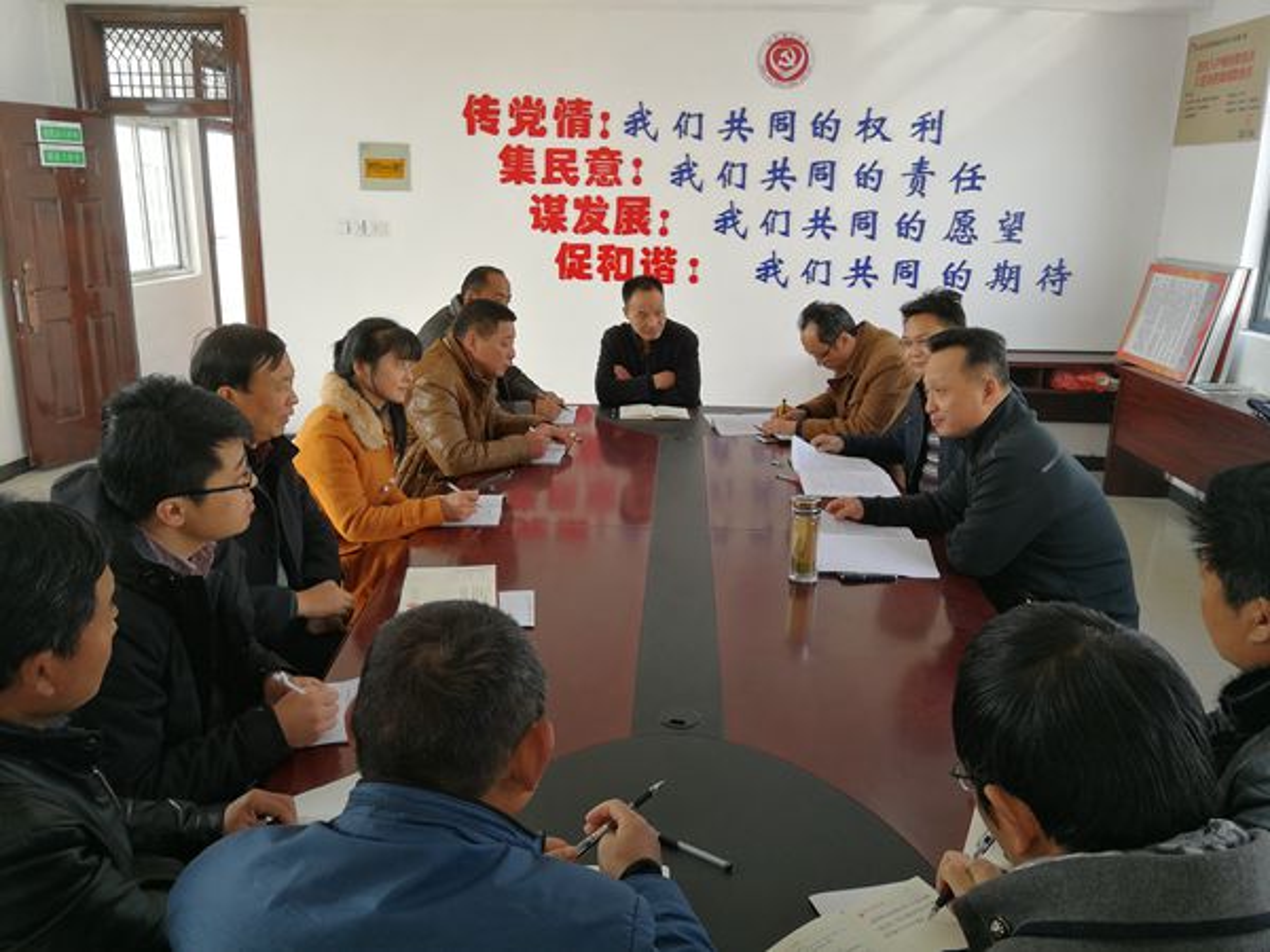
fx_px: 991
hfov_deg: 65.3
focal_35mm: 27
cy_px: 476
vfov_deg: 51.4
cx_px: 635
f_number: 2.2
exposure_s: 1/100
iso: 80
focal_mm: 3.95
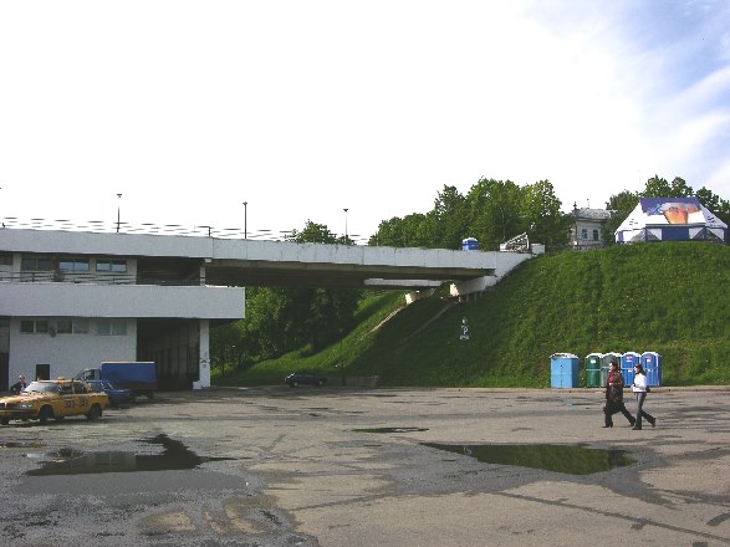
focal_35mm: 35
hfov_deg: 52.6
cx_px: 365
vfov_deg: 40.7
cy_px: 274
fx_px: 738
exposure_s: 1/115
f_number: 8
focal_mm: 8.9
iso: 50
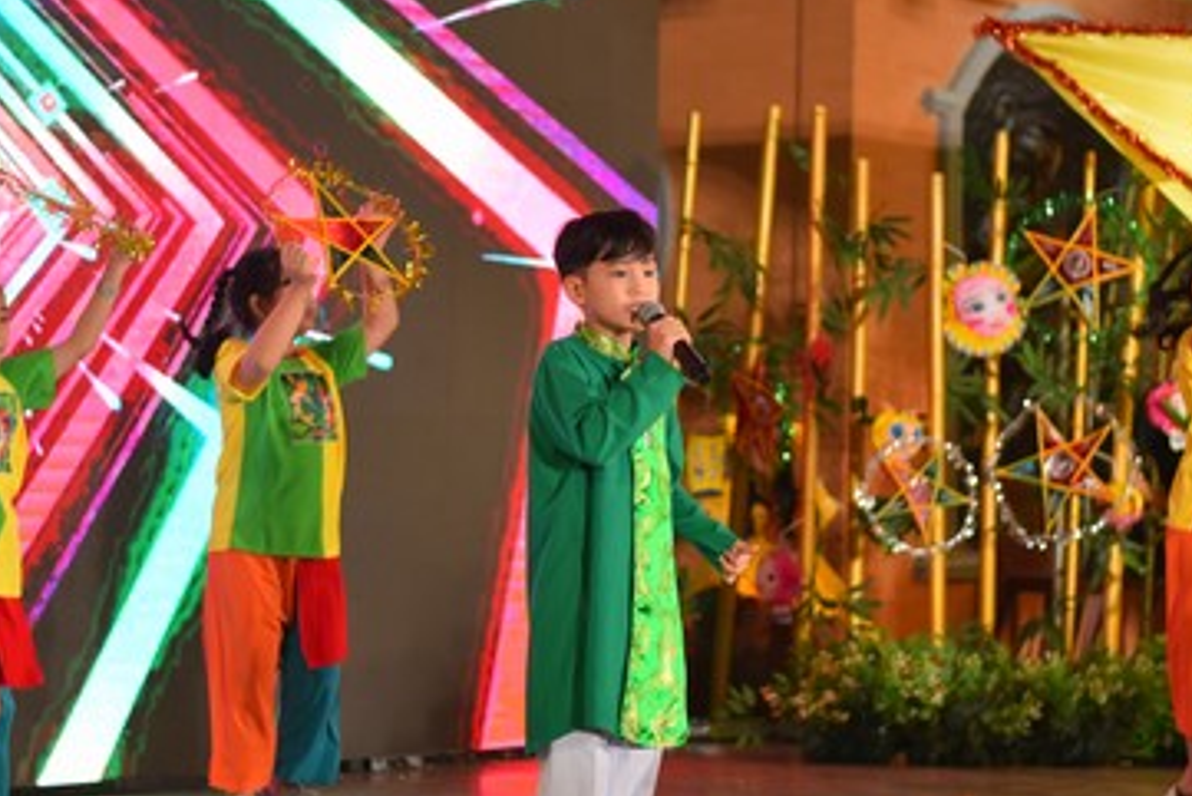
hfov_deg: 22.6
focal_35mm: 90
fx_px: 2981
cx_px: 568
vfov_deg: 15.2
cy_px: 358
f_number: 1.8
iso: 250
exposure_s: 1/200
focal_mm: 50
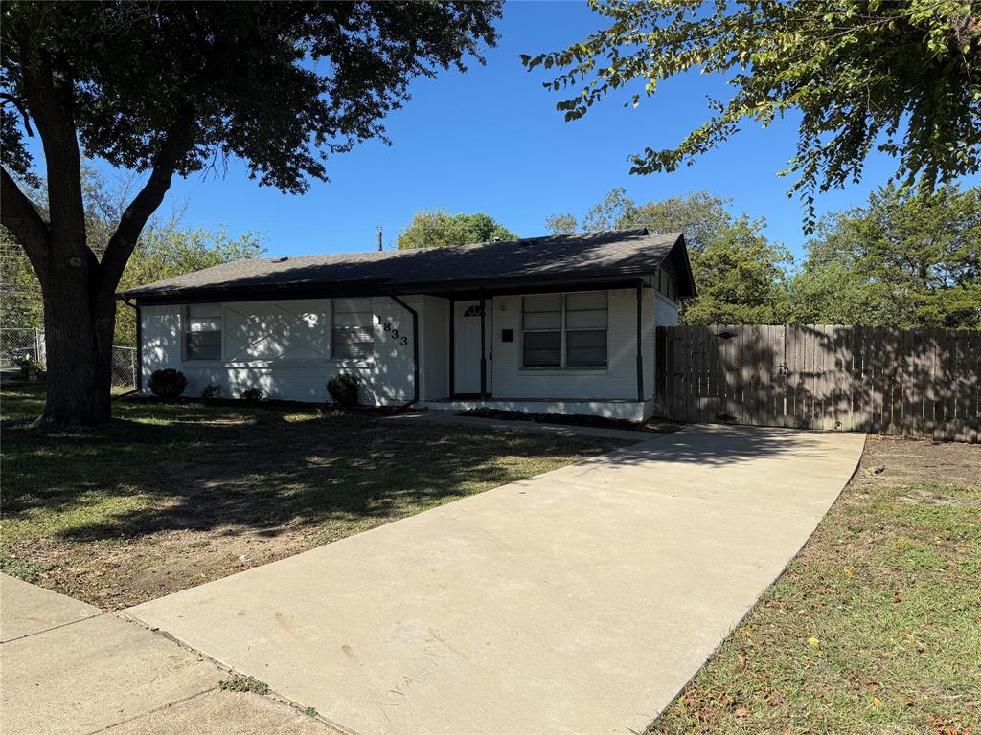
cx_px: 490
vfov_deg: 56.8
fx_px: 680
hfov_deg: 71.6
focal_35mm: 24
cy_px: 368
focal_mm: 6.76
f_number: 1.78
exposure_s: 1/4167
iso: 80
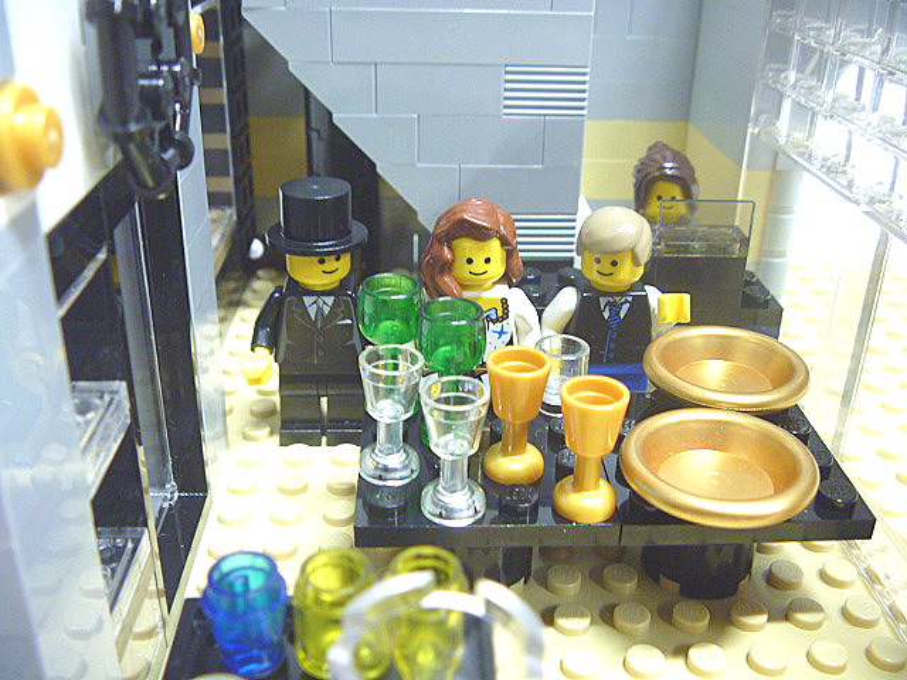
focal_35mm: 35
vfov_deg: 40.7
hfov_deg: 52.6
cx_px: 454
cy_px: 340
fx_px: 917
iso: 400
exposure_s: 1/5
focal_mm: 6.3
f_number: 3.5
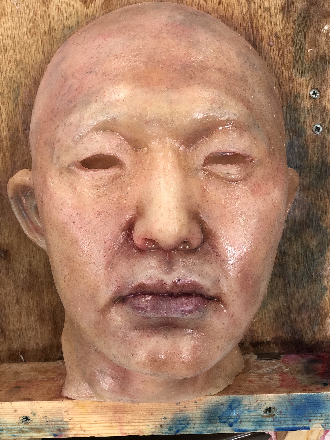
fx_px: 661
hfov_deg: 28.0
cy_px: 220
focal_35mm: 52
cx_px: 165
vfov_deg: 36.8
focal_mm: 6
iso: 80
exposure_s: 1/33
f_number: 2.4
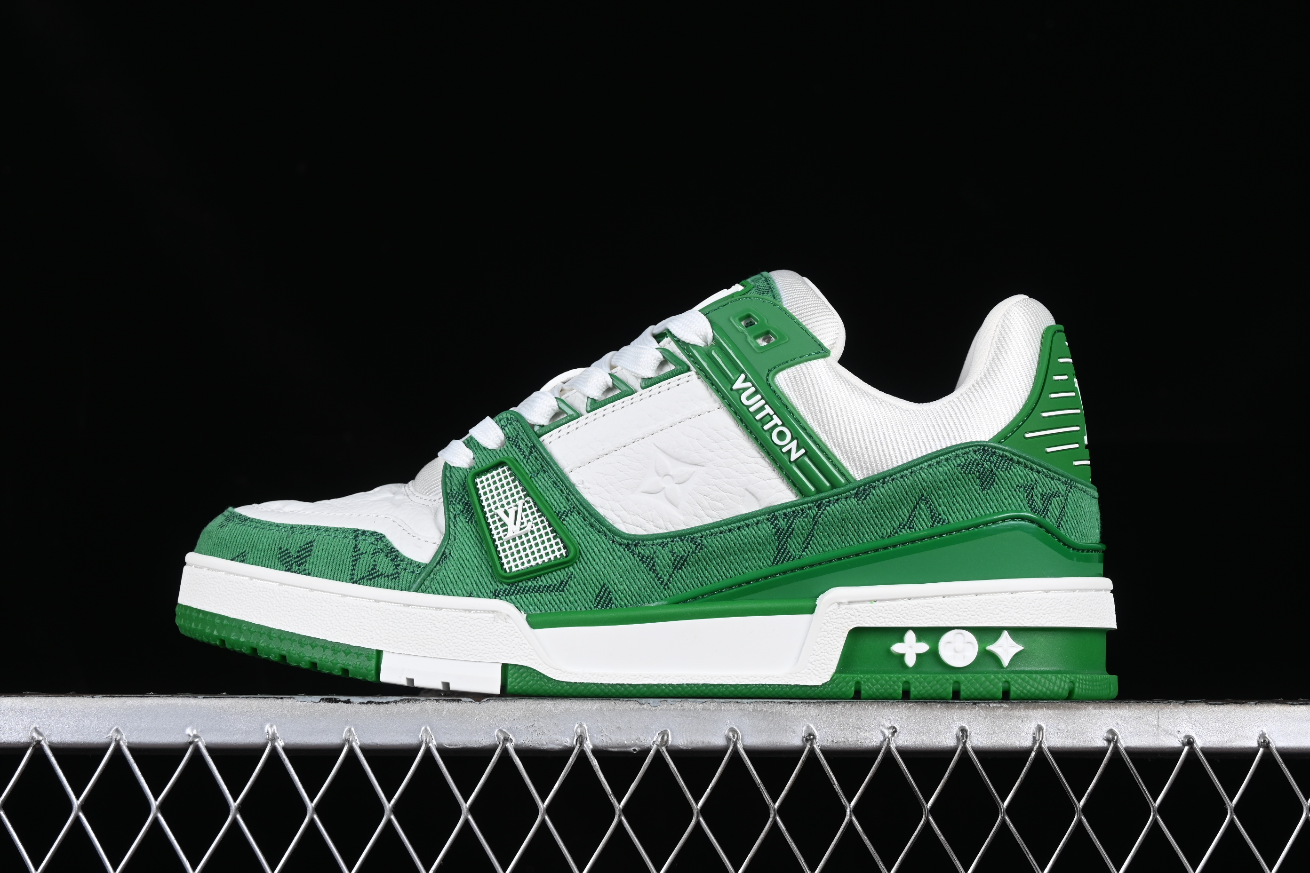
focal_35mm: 75
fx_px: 2729
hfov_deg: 27.0
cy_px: 436
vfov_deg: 18.2
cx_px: 655
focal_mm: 50
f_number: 8
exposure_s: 1/80
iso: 160
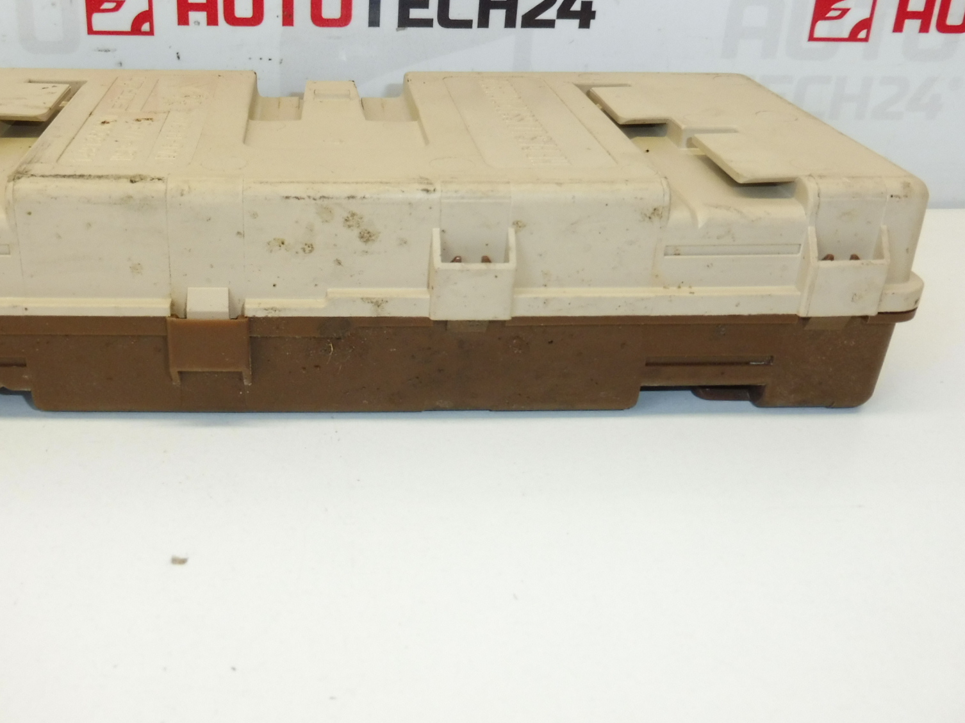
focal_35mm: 34
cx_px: 327
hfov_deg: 53.0
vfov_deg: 41.5
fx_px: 948
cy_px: 272
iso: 200
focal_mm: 4.4
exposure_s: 1/100
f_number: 4
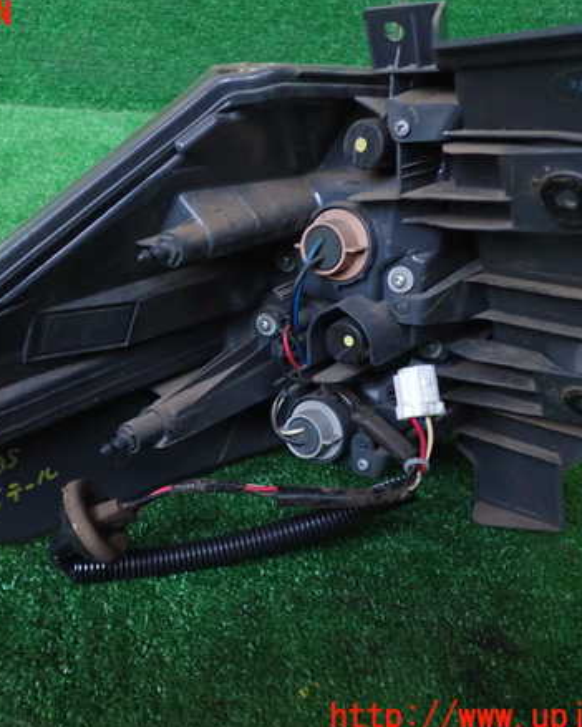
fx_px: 862
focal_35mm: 40
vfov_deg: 45.8
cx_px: 207
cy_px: 366
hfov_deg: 37.0
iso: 800
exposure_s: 1/13
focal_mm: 5.4
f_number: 2.3
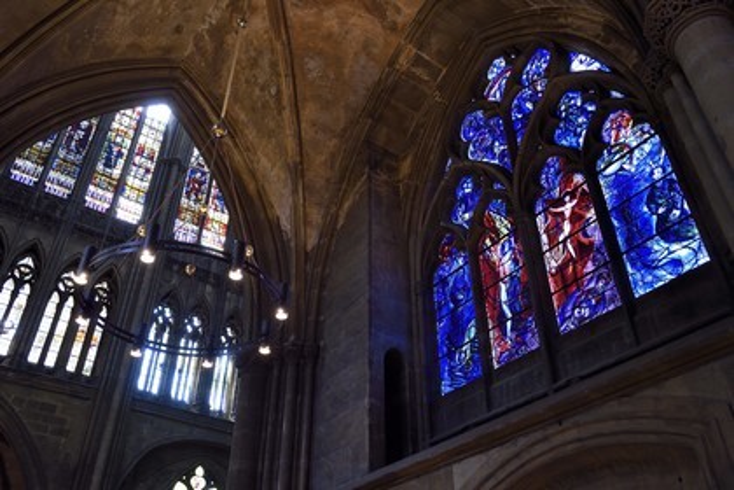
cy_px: 245
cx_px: 367
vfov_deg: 42.3
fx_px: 632
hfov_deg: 60.3
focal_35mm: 31
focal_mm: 31
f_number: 8
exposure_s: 1/6
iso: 800
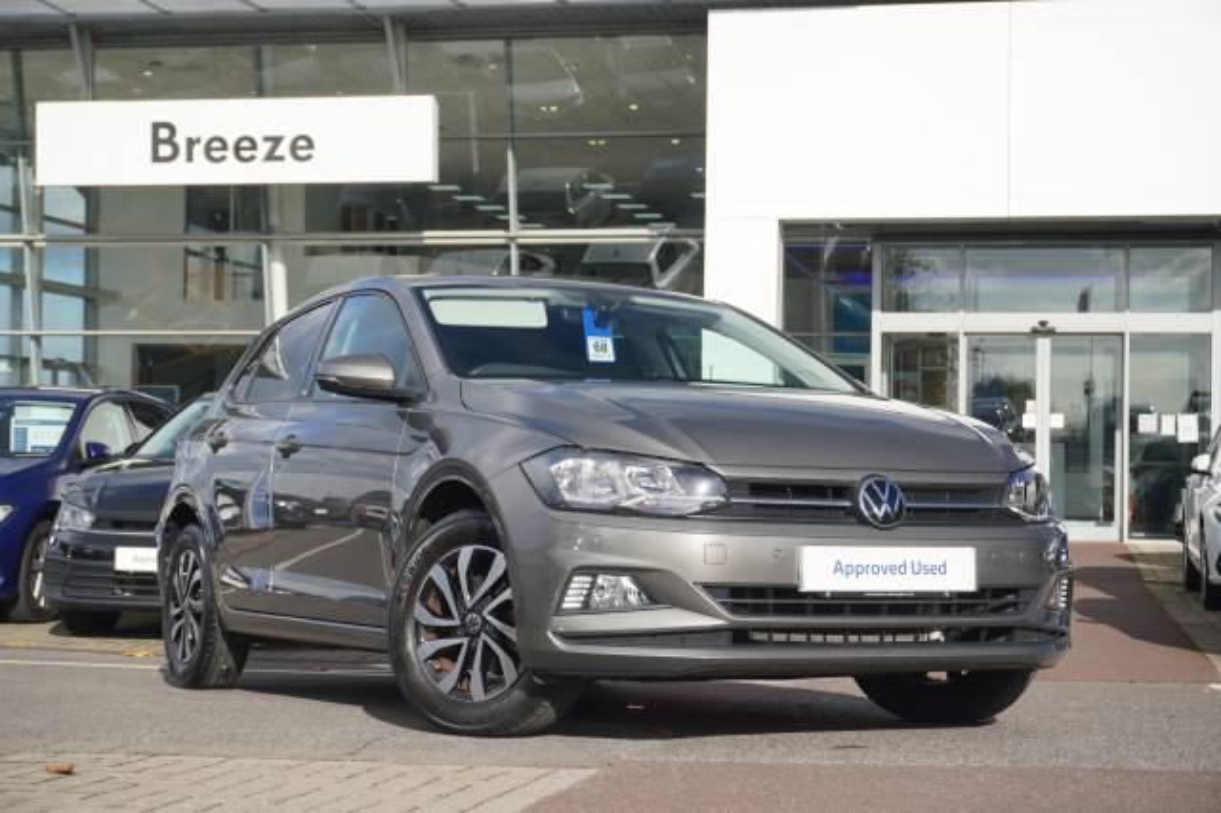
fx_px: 2136
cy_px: 406
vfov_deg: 21.5
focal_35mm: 63
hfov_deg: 31.9
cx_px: 610
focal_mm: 42
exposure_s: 1/160
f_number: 8
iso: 100
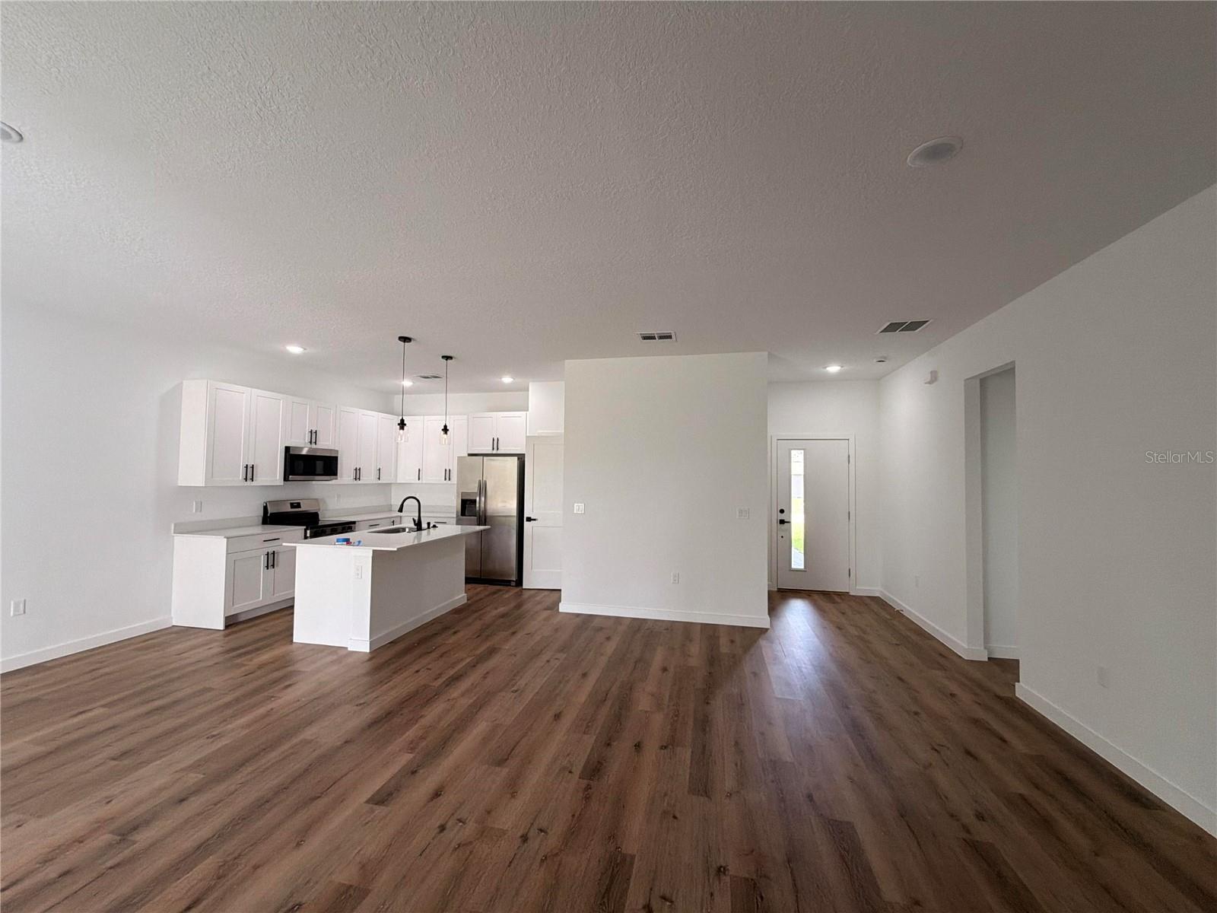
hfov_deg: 102.1
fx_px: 492
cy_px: 456
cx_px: 608
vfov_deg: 85.7
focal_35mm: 14
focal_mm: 2.22
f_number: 2.2
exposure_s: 1/120
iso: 125
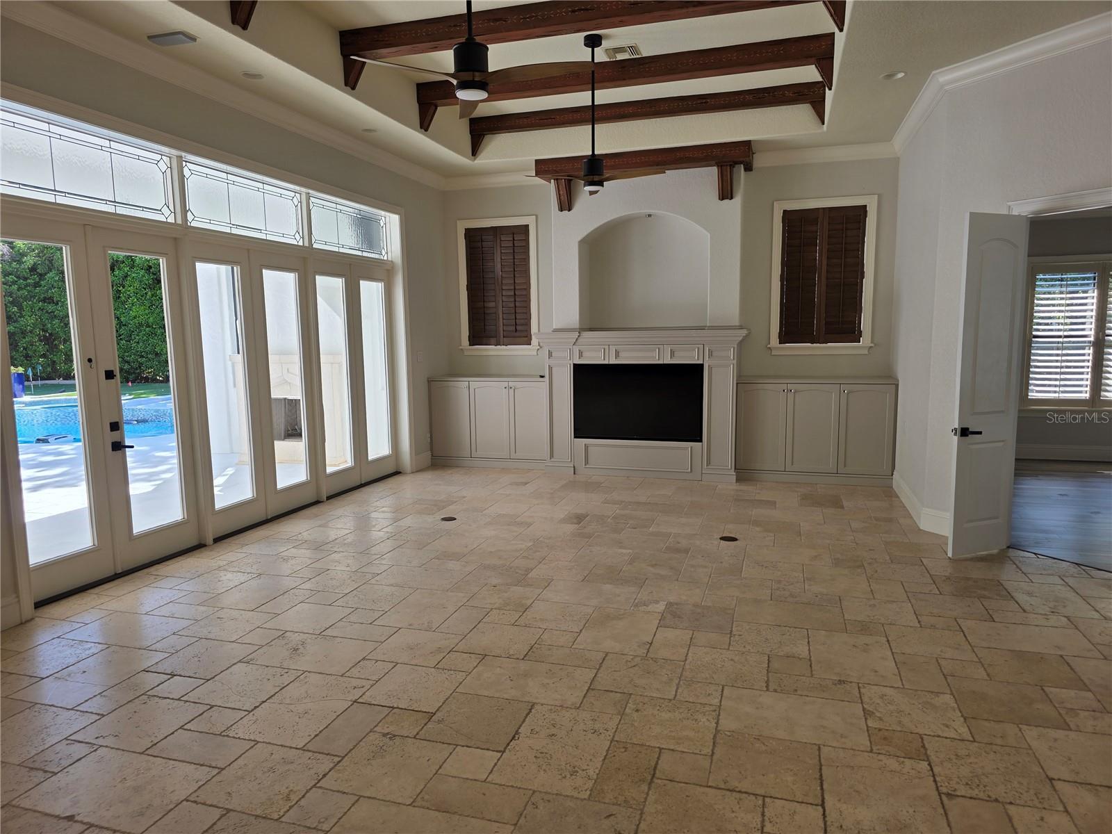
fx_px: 739
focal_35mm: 23
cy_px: 417
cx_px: 556
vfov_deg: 58.9
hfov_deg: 73.9
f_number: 1.7
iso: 12
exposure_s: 1/165
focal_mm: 6.3
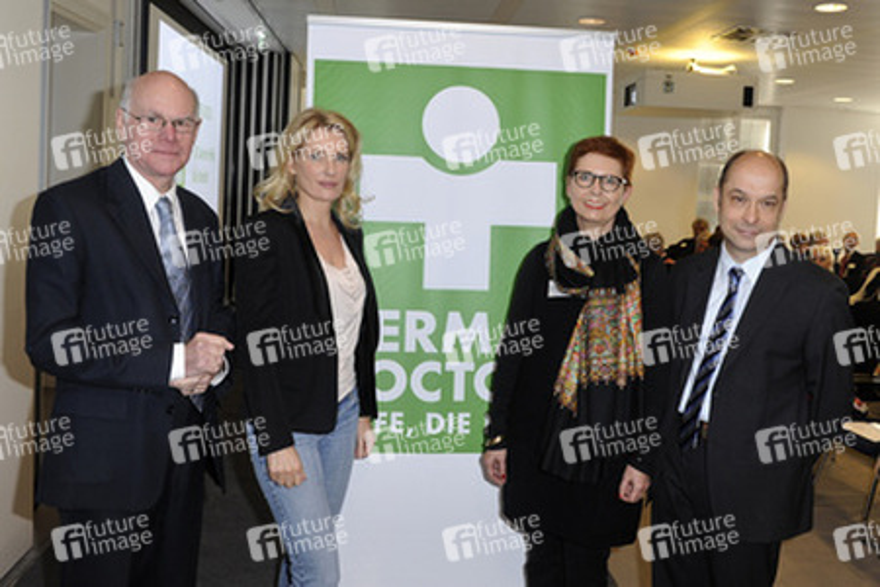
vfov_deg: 46.4
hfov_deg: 65.5
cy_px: 294
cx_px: 440
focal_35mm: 28
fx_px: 684
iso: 800
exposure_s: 1/125
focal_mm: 28
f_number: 5
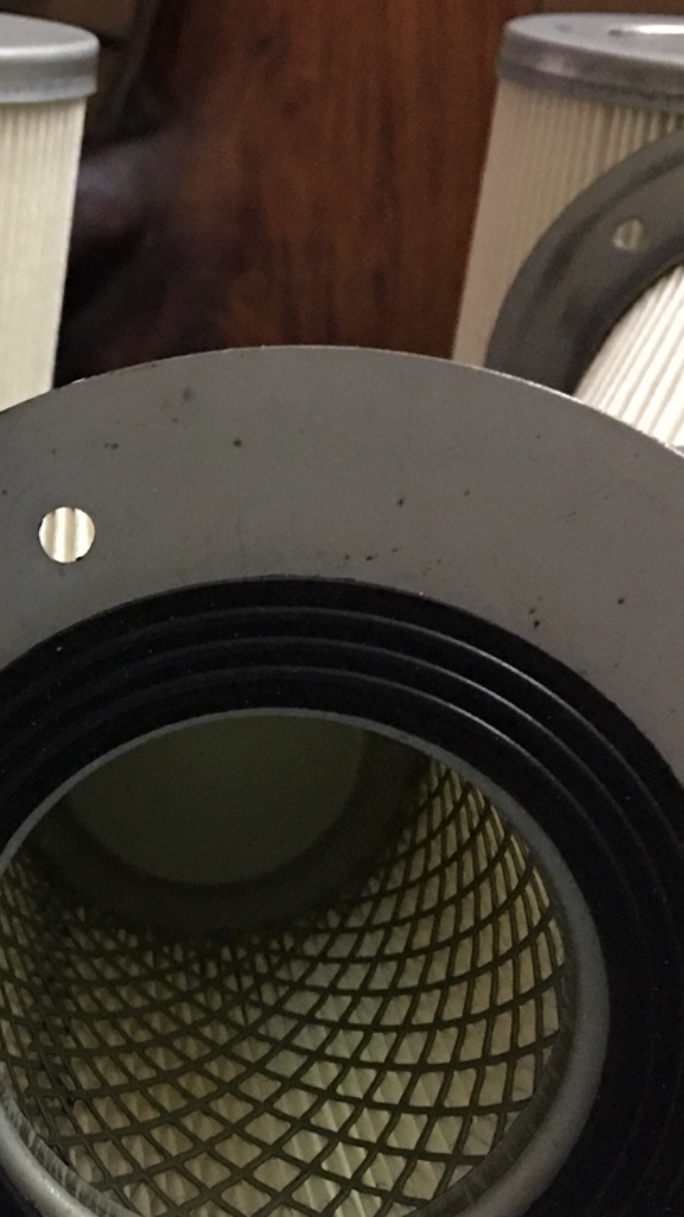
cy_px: 792
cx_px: -254
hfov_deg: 15.6
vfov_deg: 28.8
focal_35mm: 73
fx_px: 2354
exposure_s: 1/8
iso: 125
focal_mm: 4.15
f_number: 2.2
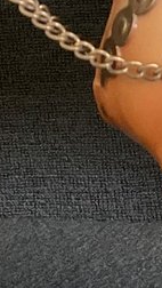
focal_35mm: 203
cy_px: 97
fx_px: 1548
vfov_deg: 10.6
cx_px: 362
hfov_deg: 5.8
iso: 250
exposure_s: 1/60
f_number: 2.4
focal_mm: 3.3
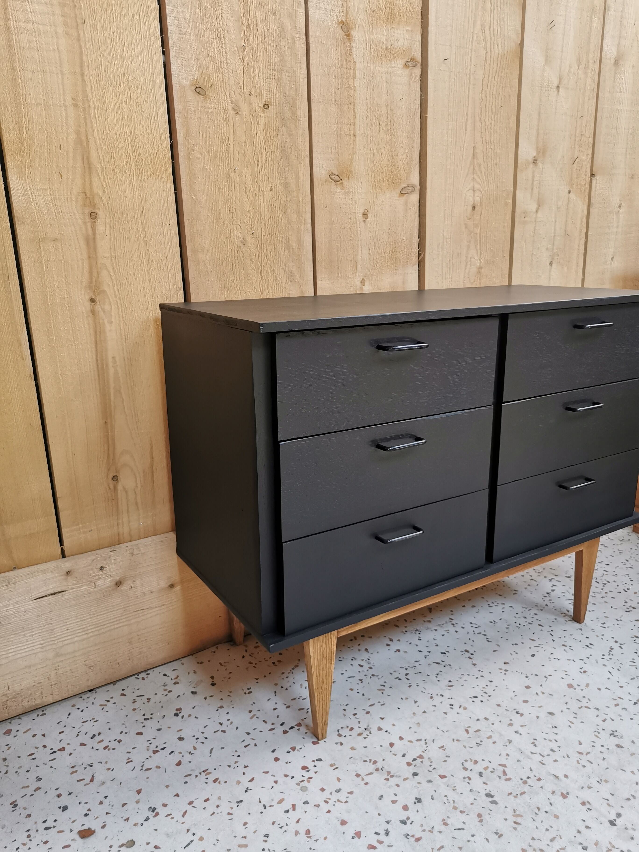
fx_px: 665
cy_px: 426
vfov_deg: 65.3
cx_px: 320
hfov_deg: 51.4
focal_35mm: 27
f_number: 1.8
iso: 320
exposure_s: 1/100
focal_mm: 5.58
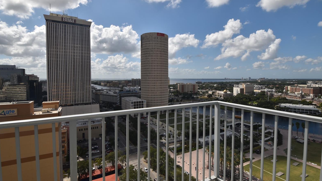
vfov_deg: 62.2
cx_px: 161
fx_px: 150
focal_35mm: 18
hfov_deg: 94.2
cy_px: 83
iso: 100
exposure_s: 1/200
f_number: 13
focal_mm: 11
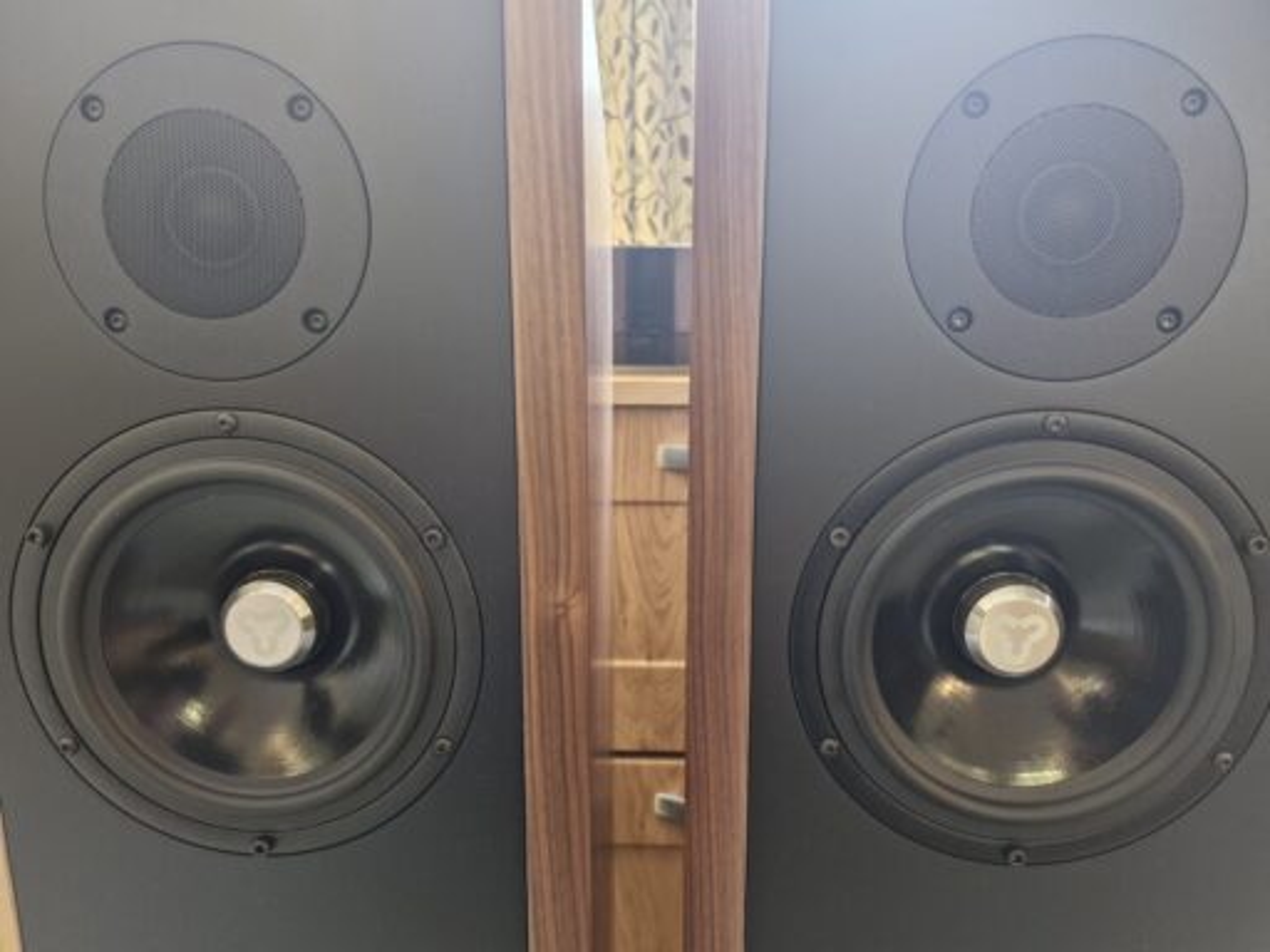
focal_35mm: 23
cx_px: 635
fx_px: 844
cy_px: 476
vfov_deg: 58.9
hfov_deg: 73.9
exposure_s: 1/33
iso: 500
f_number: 1.8
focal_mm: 5.54
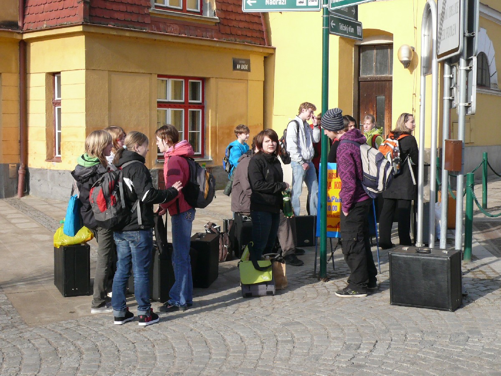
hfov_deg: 34.9
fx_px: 796
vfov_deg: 26.6
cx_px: 250
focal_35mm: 55
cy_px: 188
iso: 200
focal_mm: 9.6
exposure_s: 1/400
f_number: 6.3
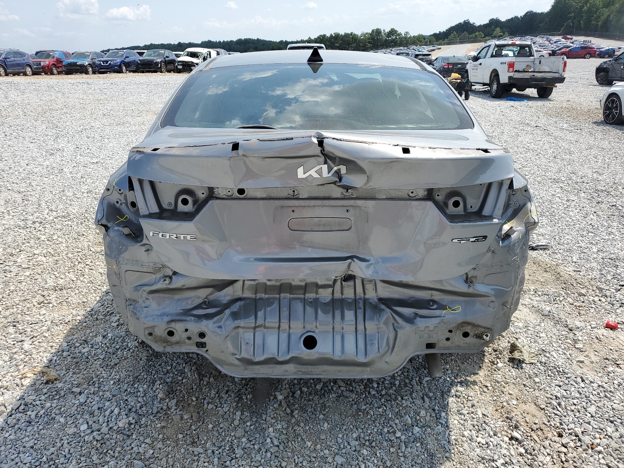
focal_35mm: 26
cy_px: 234
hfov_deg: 67.3
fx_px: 469
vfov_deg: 53.1
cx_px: 312
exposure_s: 1/3333
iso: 50
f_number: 1.5
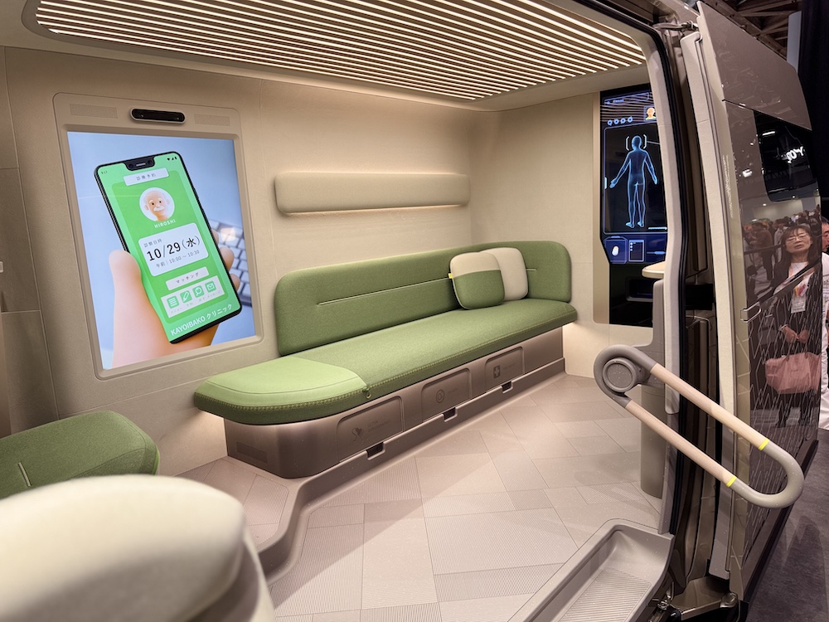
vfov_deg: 56.8
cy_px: 311
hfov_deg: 71.6
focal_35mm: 24
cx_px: 414
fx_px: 575
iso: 100
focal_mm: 6.76
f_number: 1.78
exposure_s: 1/120
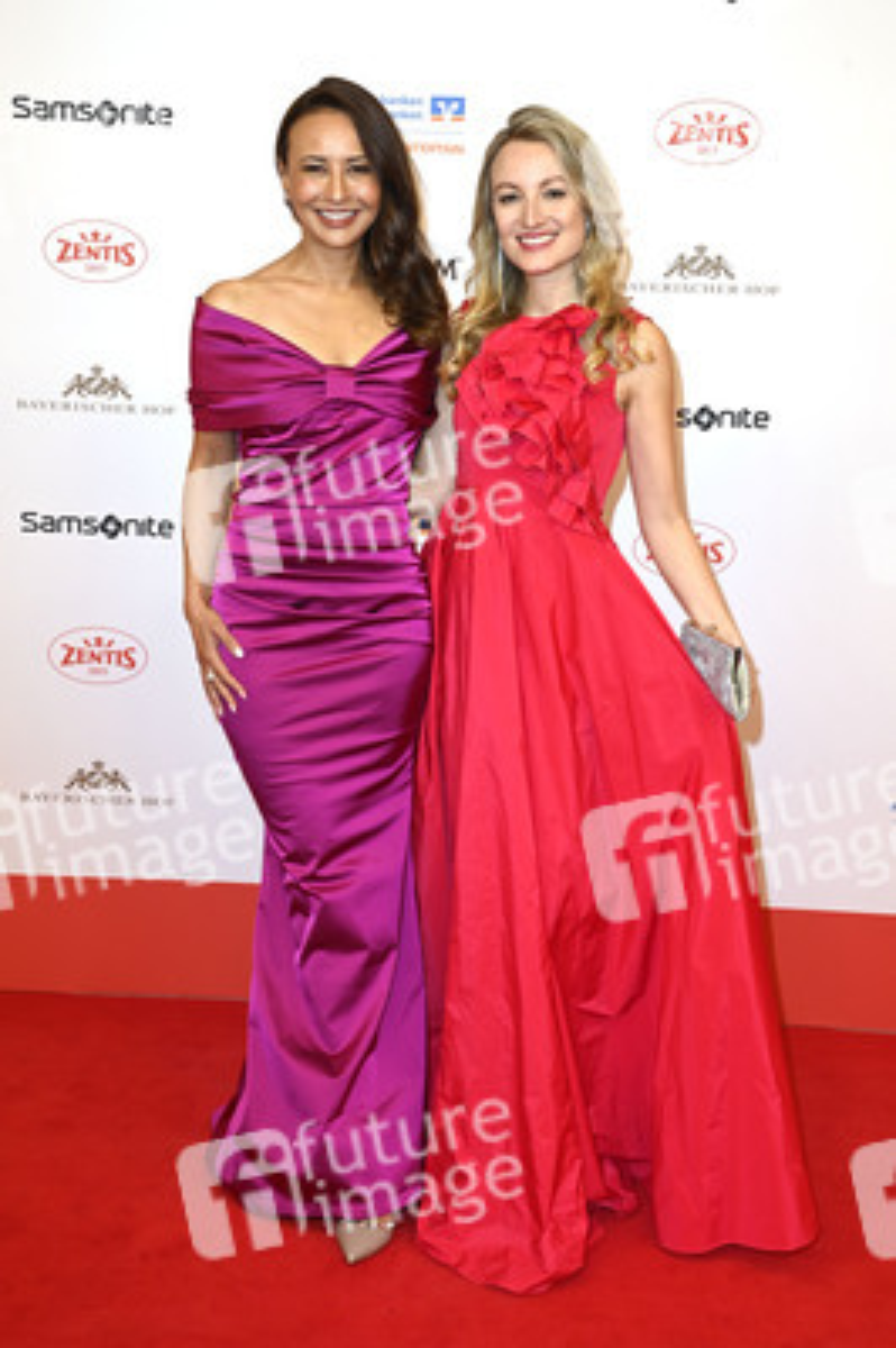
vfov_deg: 39.6
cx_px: 448
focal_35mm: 50
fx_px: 1870
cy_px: 674
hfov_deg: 26.9
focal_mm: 50
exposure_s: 1/250
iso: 640
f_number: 7.1
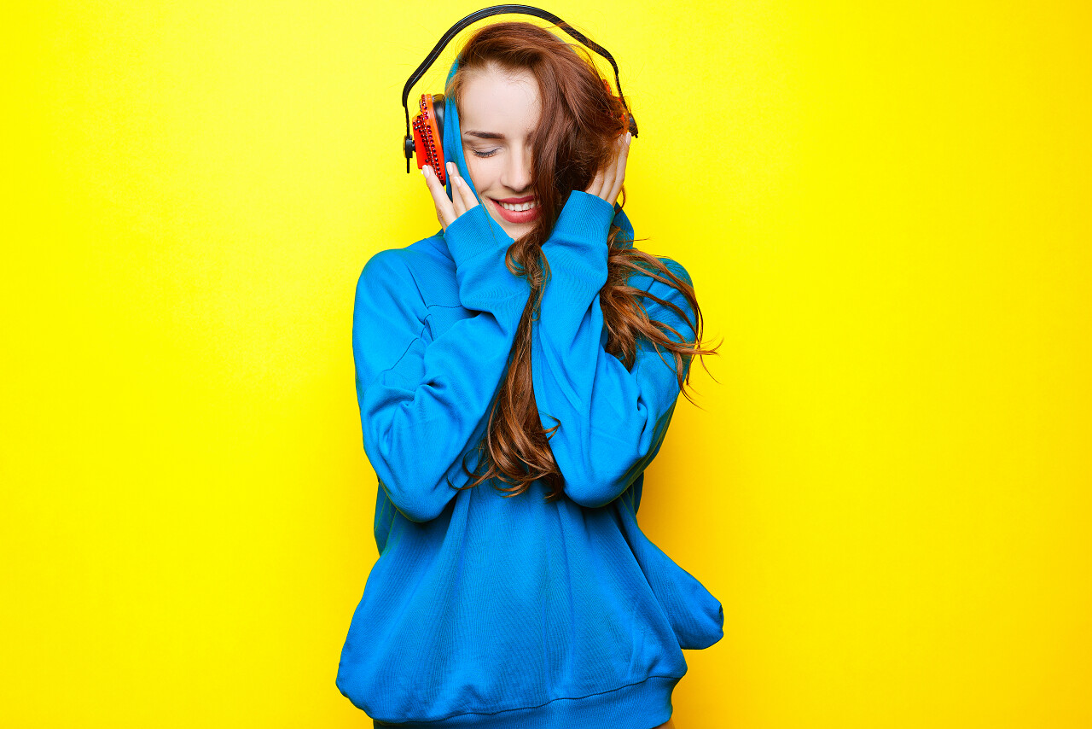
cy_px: 364
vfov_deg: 27.0
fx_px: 1517
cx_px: 546
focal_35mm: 50
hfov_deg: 39.6
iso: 100
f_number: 8
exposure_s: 1/160
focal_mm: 50
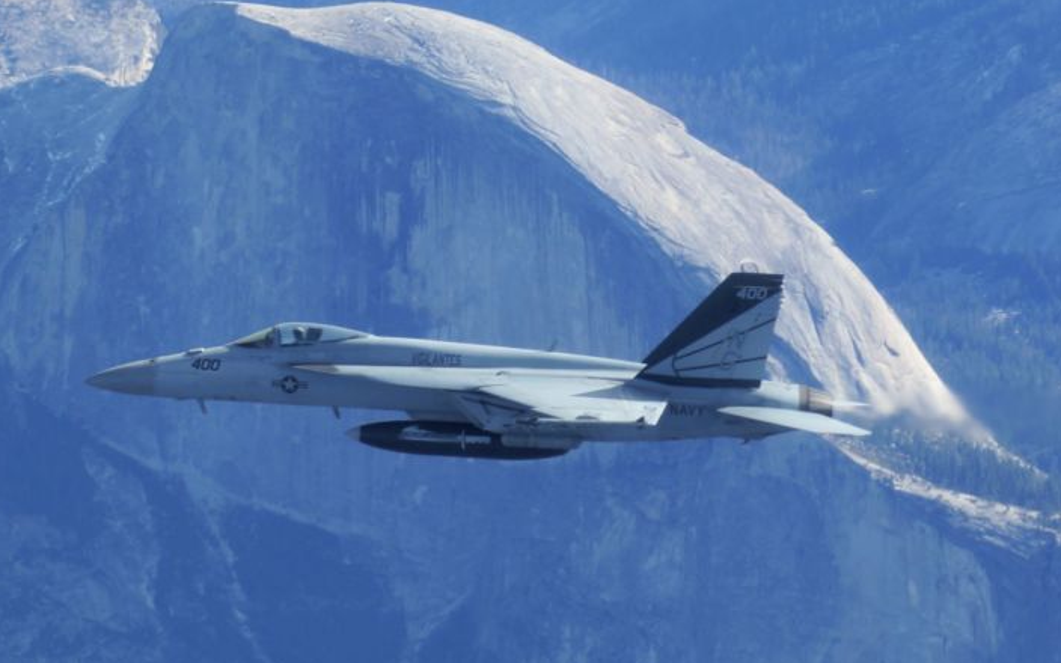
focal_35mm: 191
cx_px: 491
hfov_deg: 11.0
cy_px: 372
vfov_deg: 6.9
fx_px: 5523
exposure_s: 1/160
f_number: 9
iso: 100
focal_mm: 110
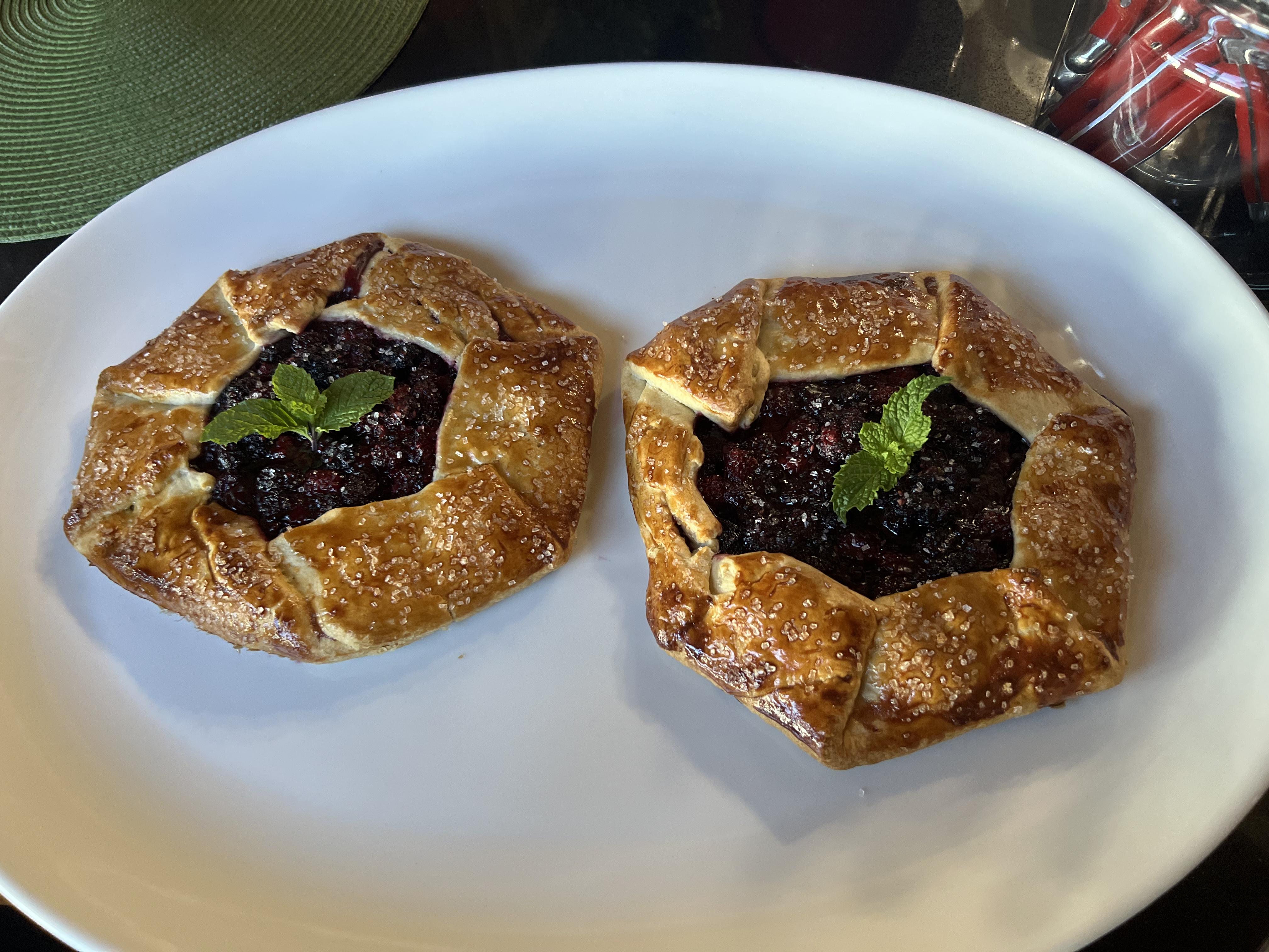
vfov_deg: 53.1
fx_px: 953
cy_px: 476
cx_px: 634
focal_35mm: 26
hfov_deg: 67.3
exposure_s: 1/60
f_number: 1.5
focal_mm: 5.7
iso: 400
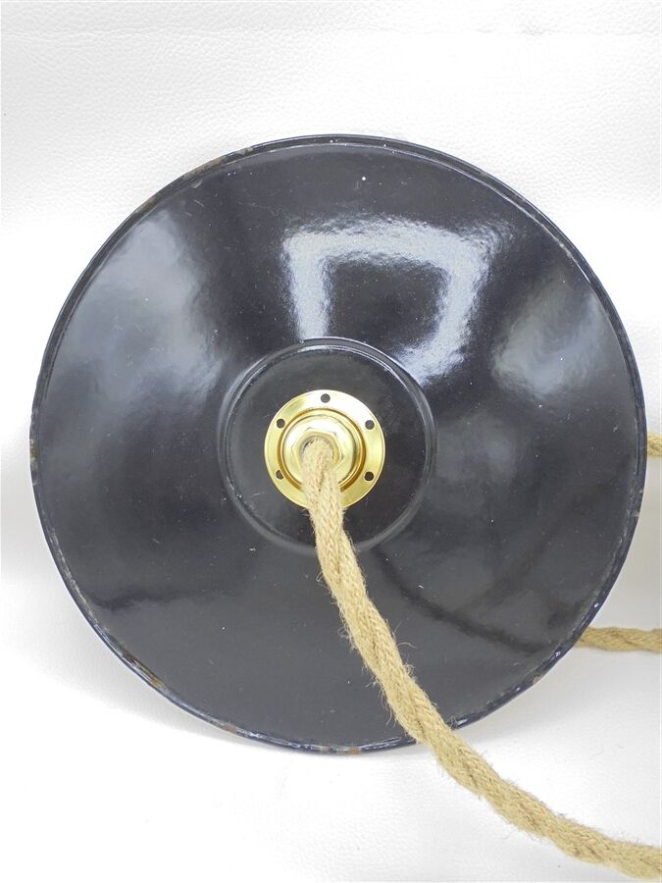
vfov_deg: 54.0
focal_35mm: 34
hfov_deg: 41.8
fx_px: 867
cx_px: 331
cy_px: 442
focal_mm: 6.1
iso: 200
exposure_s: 1/30
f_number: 4
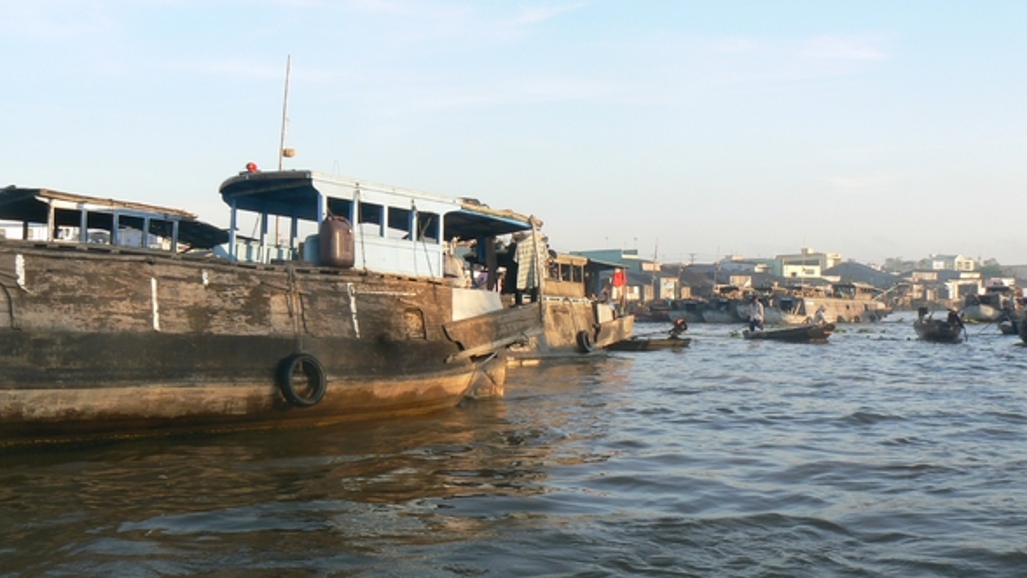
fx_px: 1089
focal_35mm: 40
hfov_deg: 50.5
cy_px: 320
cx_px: 517
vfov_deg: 29.7
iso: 80
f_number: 5.6
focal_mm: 6
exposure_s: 1/100
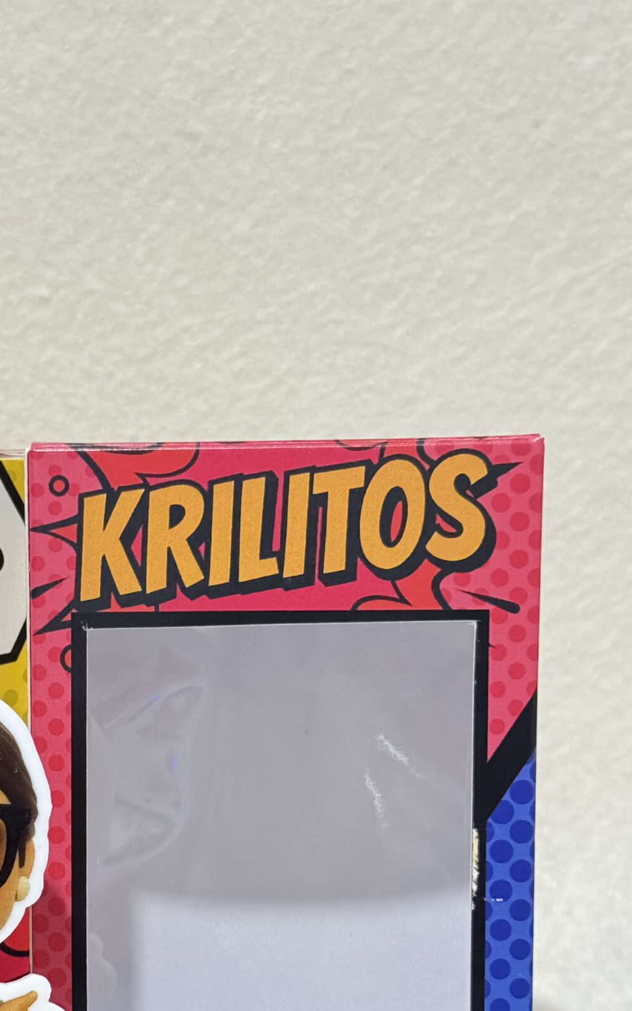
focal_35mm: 81
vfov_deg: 25.1
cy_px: 804
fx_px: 2232
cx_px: 33
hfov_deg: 15.9
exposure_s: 1/27
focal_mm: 6.76
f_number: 1.78
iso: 800
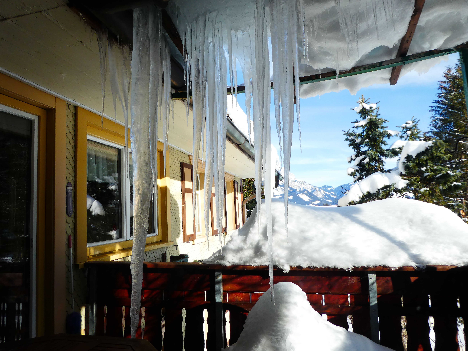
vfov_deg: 56.8
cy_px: 176
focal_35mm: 24
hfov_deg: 71.6
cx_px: 234
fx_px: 324
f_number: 3.3
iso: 80
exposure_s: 1/500
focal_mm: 4.3
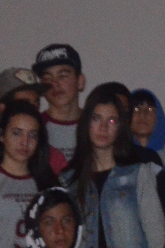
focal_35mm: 419
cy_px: 205
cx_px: 391
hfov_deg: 3.2
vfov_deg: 4.9
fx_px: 2879
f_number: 5
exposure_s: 1/60
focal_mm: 50
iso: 3200
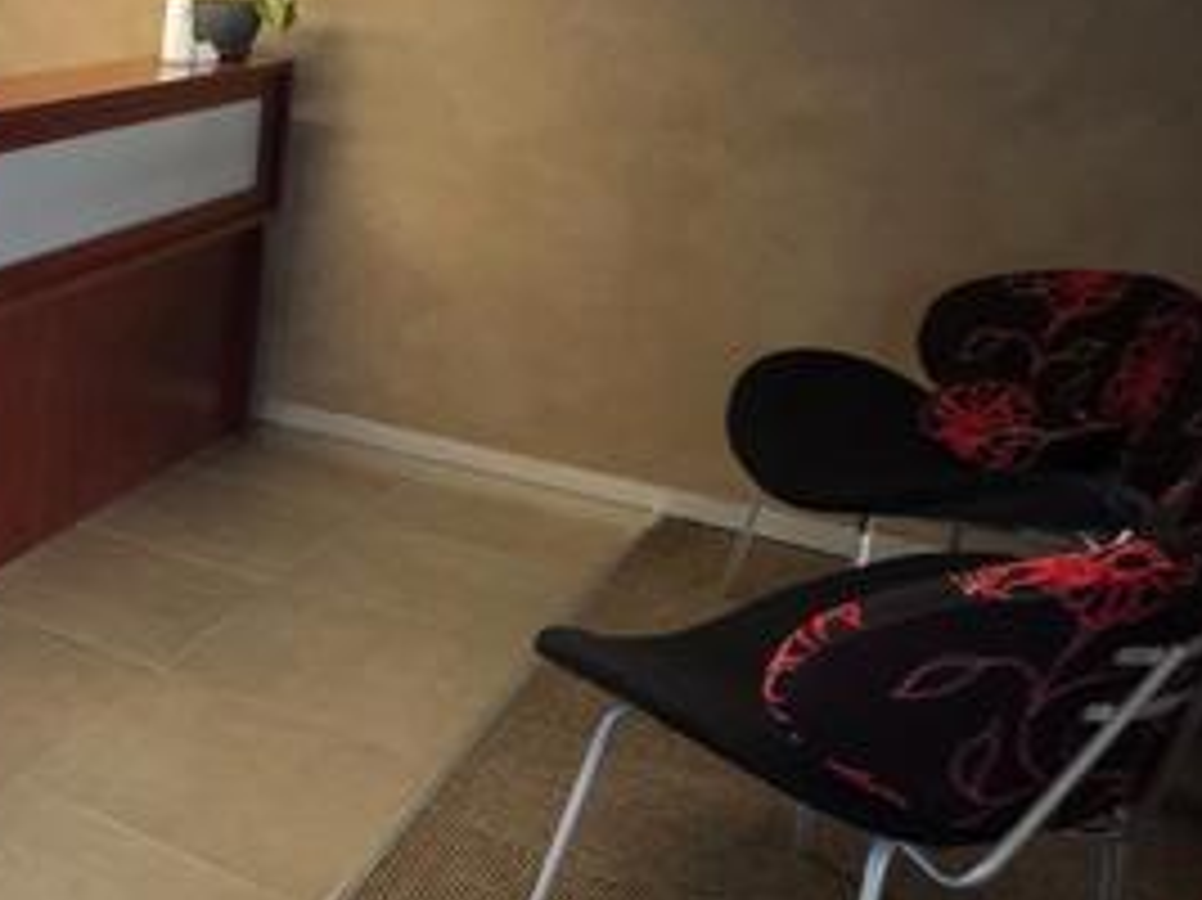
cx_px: -284
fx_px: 1354
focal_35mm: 39
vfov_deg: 36.5
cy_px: 324
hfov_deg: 35.8
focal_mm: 2.2
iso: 200
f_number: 1.9
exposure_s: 1/50
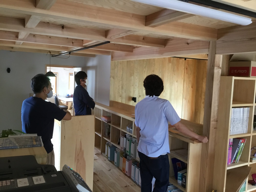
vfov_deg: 45.4
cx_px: 128
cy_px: 96
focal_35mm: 31
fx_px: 229
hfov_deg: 58.4
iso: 125
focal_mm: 3.3
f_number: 2.4
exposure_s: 1/30
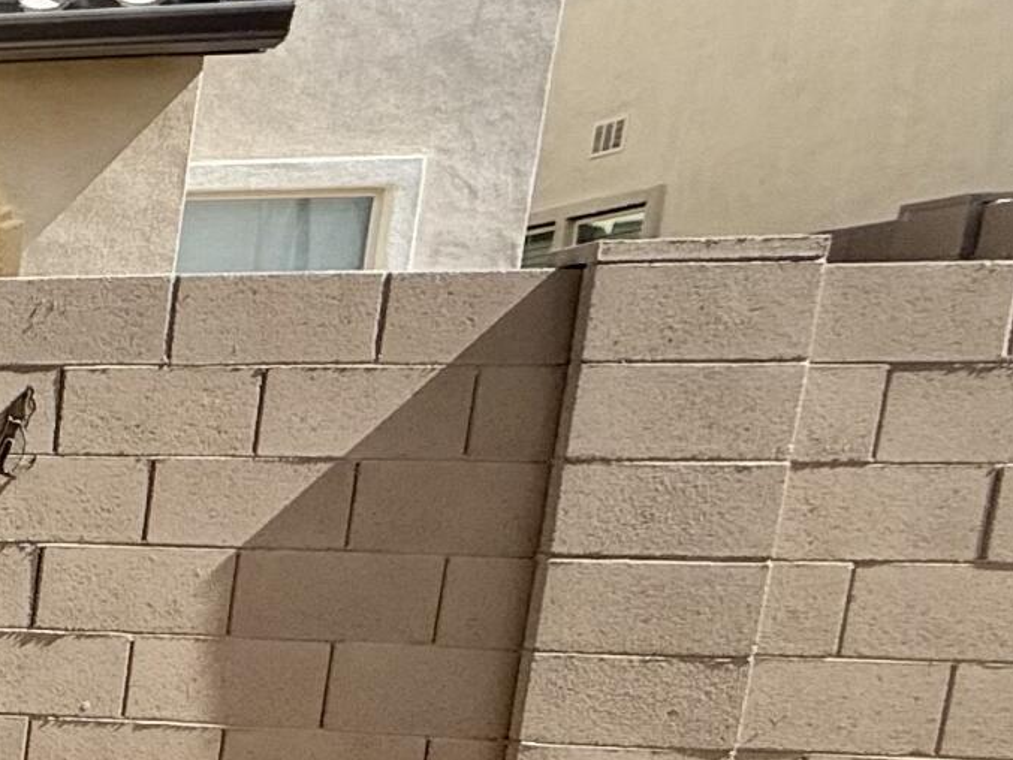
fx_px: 1815
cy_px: 756
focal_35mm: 62
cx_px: -1067
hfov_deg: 18.4
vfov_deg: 22.7
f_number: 2.2
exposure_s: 1/1167
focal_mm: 2.22
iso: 50
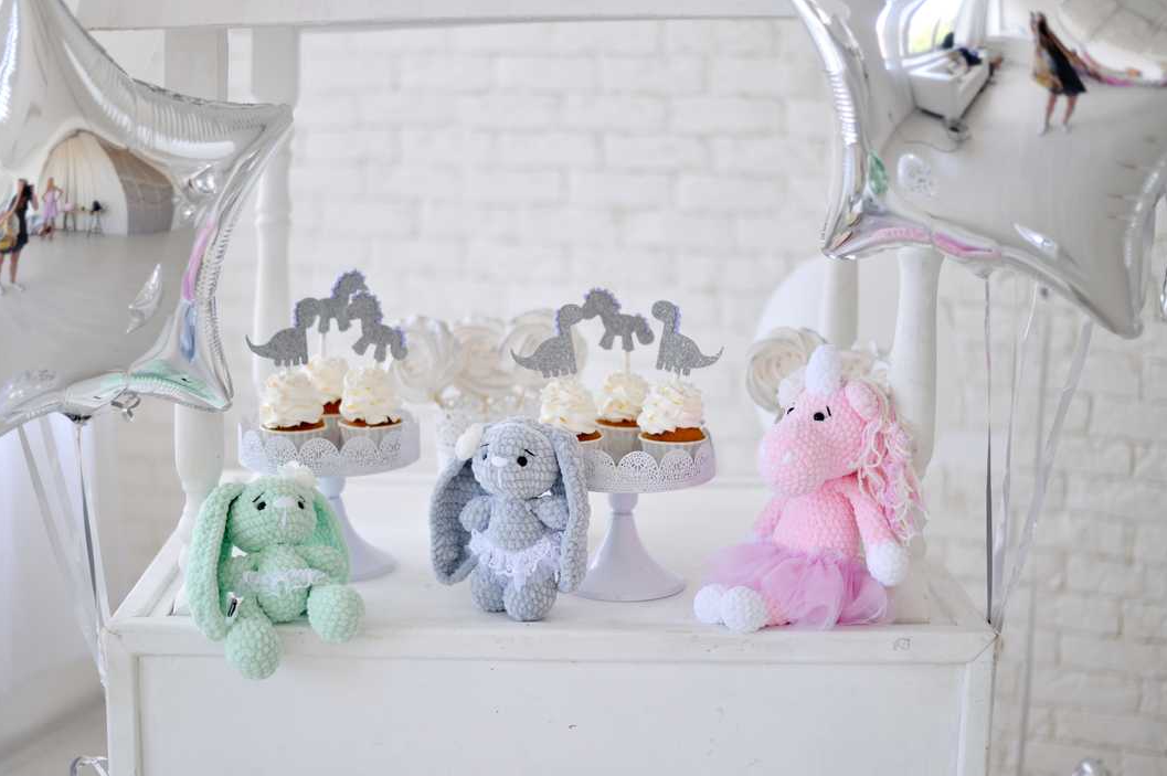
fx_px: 1717
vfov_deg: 25.5
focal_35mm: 53
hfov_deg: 37.5
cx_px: 560
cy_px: 410
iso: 125
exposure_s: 1/250
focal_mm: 50
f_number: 1.8
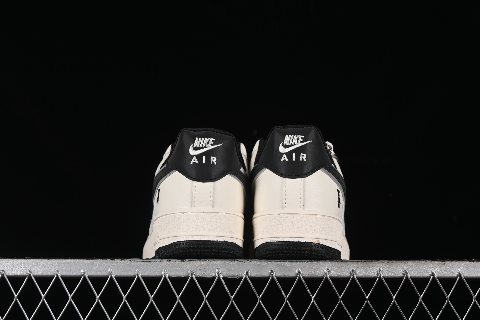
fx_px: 1000
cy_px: 160
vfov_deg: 18.2
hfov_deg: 27.0
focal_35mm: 75
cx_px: 240
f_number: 8
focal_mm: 50
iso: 160
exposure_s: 1/80
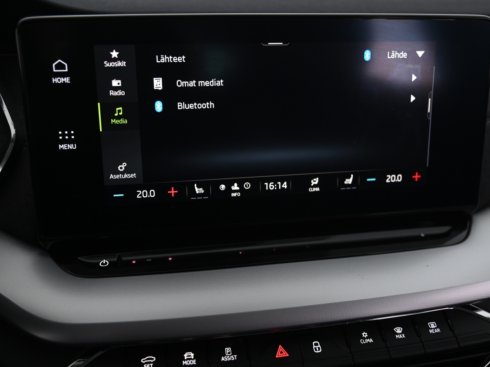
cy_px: 187
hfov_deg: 44.8
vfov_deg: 34.3
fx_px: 595
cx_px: 243
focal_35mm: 42
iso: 2000
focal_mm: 38
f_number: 4
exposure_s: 1/50
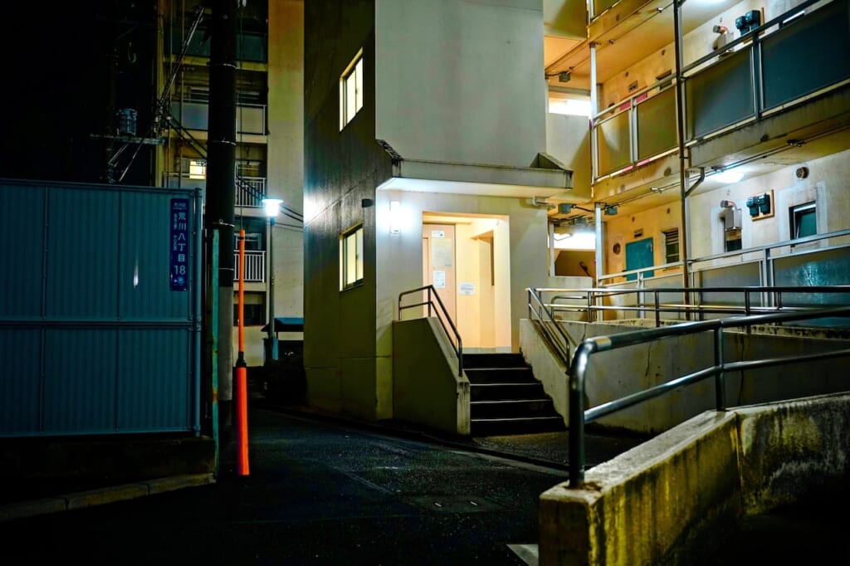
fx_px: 864
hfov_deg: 52.4
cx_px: 425
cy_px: 283
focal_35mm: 37
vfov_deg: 36.3
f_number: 2.8
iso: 1000
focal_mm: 24.4
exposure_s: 1/40
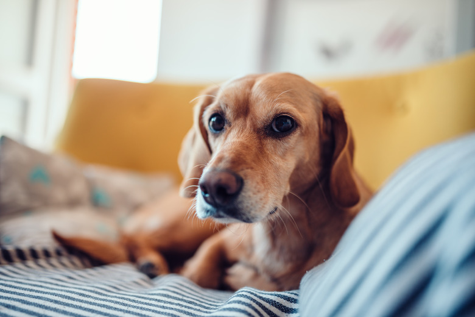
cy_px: 158
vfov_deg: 37.9
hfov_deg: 54.4
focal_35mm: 35
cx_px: 238
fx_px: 462
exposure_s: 1/160
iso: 250
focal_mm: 35
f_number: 1.4
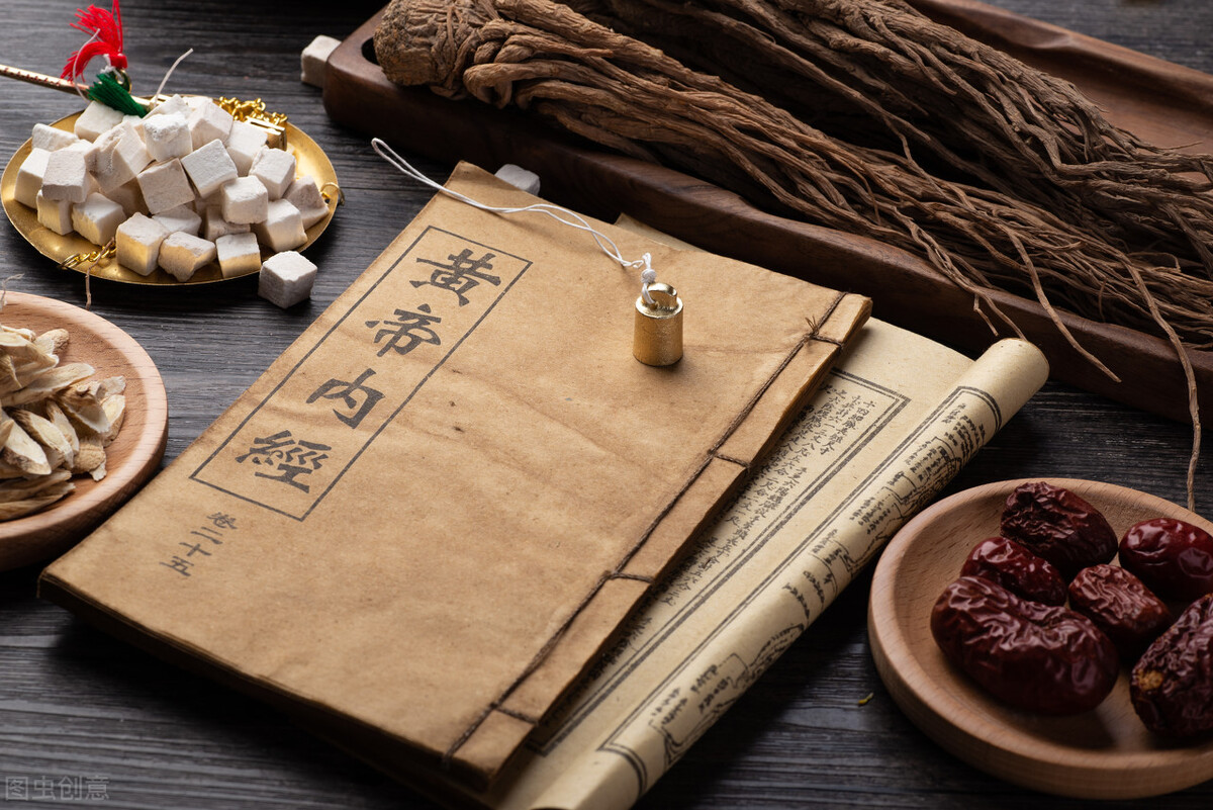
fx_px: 3033
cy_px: 405
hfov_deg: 22.6
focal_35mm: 90
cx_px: 606
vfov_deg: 15.2
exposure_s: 1/125
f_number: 13
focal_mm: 90
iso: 160
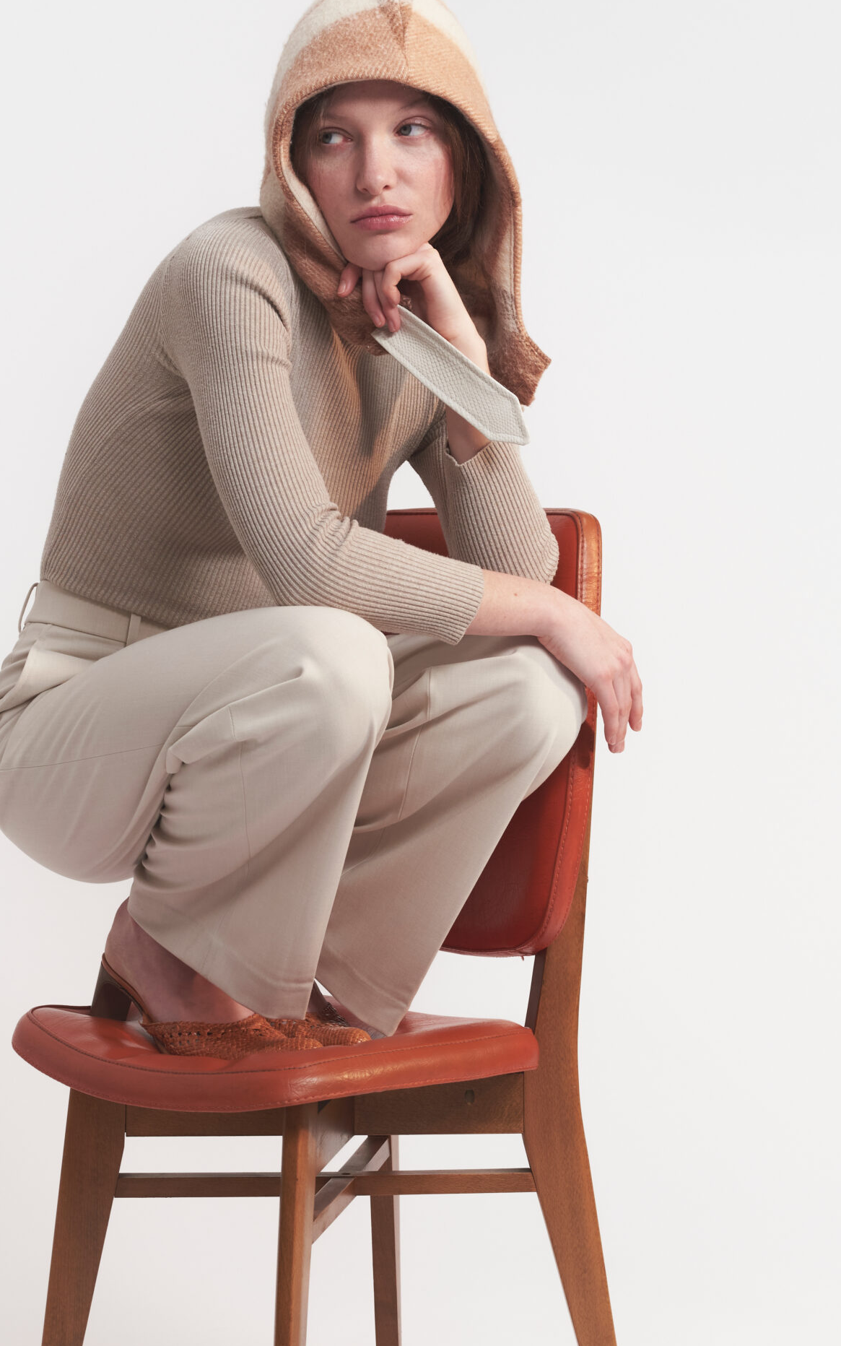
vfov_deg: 22.8
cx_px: 345
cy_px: 765
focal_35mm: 91
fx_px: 3337
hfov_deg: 14.4
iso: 400
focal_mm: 65
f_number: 10
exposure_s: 1/160
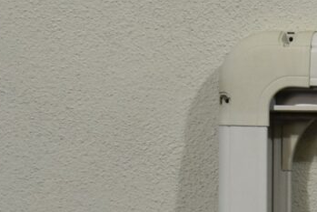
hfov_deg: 8.7
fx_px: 1938
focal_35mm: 220
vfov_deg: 6.2
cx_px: 713
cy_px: 160
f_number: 5.6
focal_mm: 20
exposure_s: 1/125
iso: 280
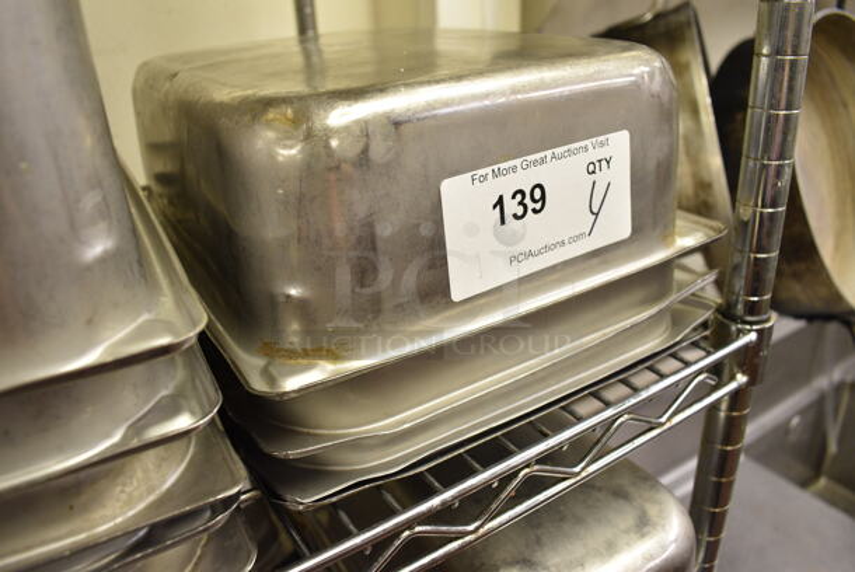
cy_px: 286
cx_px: 428
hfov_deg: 67.3
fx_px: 642
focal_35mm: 27
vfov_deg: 48.0
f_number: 5
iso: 800
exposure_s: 1/60
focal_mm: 18
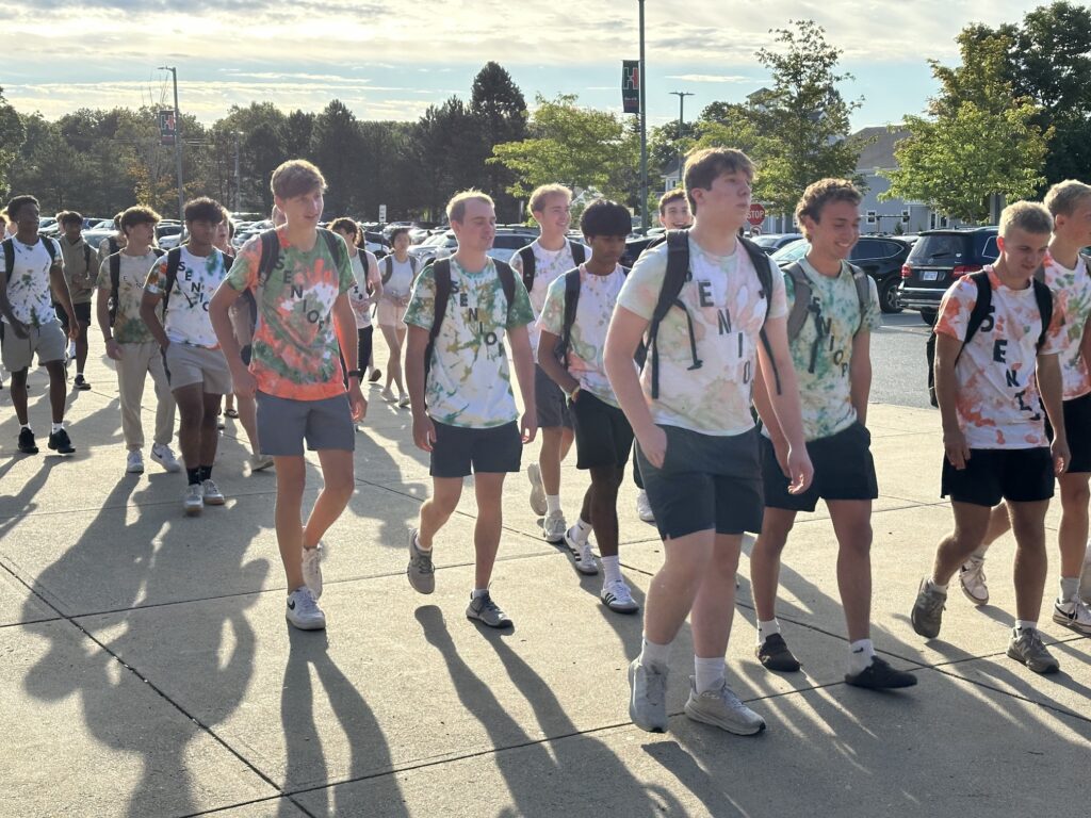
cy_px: 409
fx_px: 1513
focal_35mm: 48
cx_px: 546
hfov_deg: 39.7
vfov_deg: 30.3
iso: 64
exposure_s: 1/1721
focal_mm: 6.86
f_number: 1.78
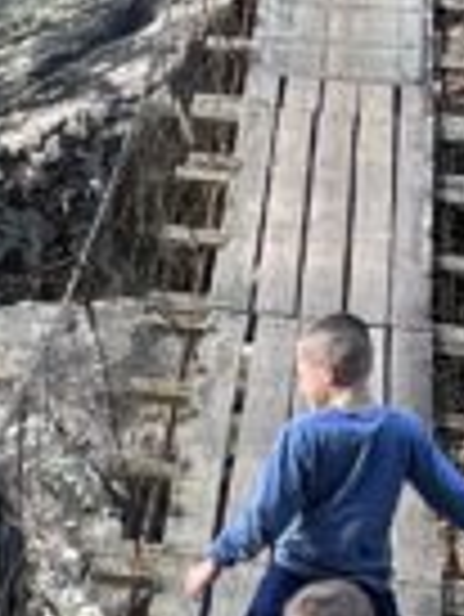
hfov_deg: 7.7
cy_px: 310
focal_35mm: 194
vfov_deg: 10.2
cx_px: 347
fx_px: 3462
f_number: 1.5
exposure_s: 1/283
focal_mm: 5.7
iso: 40
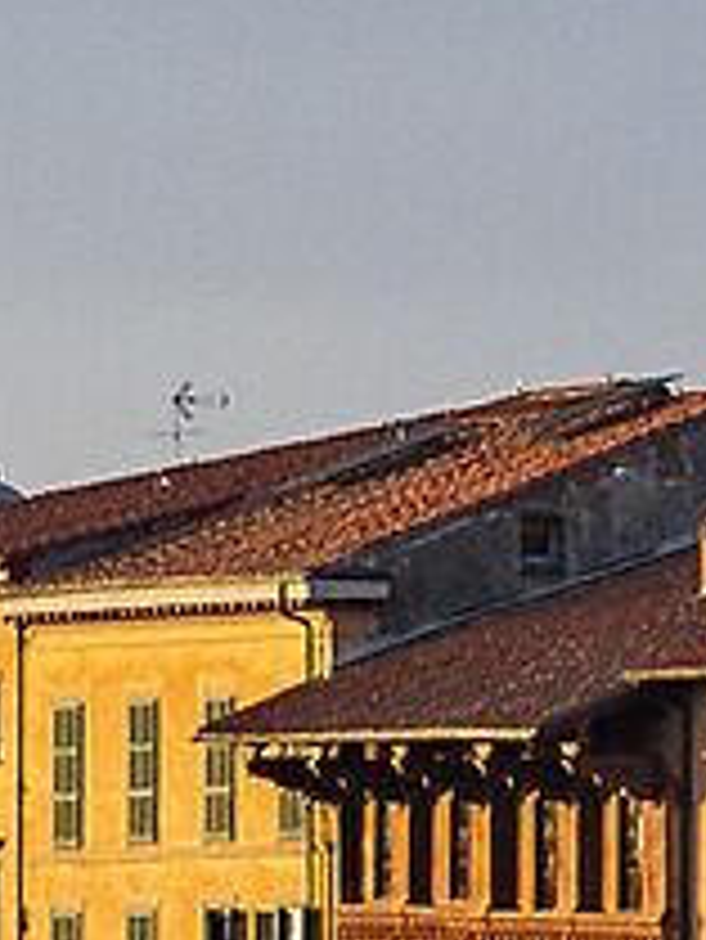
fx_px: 40423
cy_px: 1637
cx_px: -382
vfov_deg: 1.3
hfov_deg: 1.0
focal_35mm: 1488
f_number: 8
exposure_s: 1/125
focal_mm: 135
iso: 200
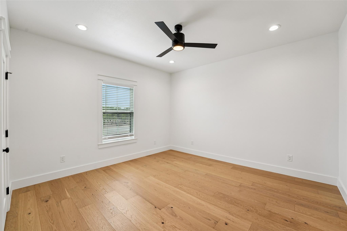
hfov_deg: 104.3
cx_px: 174
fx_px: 135
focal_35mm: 14
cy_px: 116
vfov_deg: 81.2
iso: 400
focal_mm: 14
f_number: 8
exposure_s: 1/50
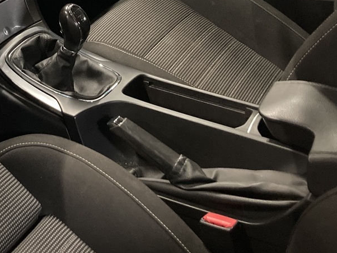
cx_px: 48
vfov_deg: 21.3
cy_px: 12
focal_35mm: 67
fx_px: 652
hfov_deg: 28.1
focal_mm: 3.99
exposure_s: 1/17
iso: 640
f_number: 1.8
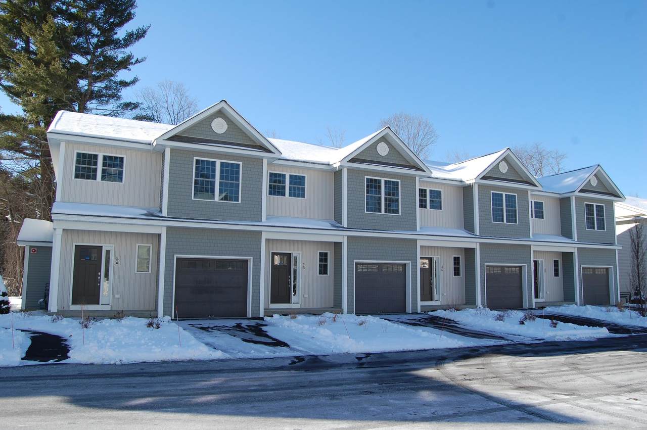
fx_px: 485
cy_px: 215
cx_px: 324
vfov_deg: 47.8
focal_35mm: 27
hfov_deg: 67.4
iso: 200
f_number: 8
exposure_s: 1/250
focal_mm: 18
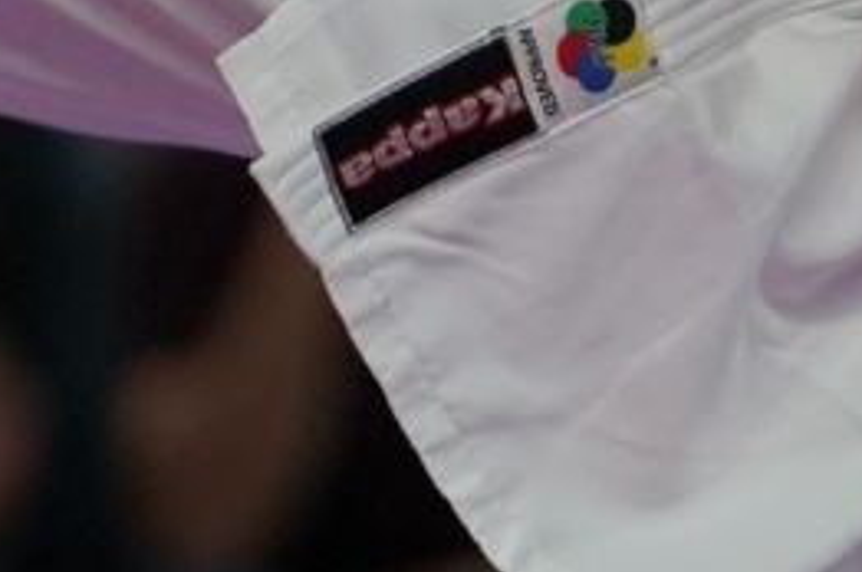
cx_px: -461
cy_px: -585
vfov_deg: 0.8
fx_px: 40487
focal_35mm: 1693
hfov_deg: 1.2
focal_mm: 164
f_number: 2.8
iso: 1000
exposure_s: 1/1000
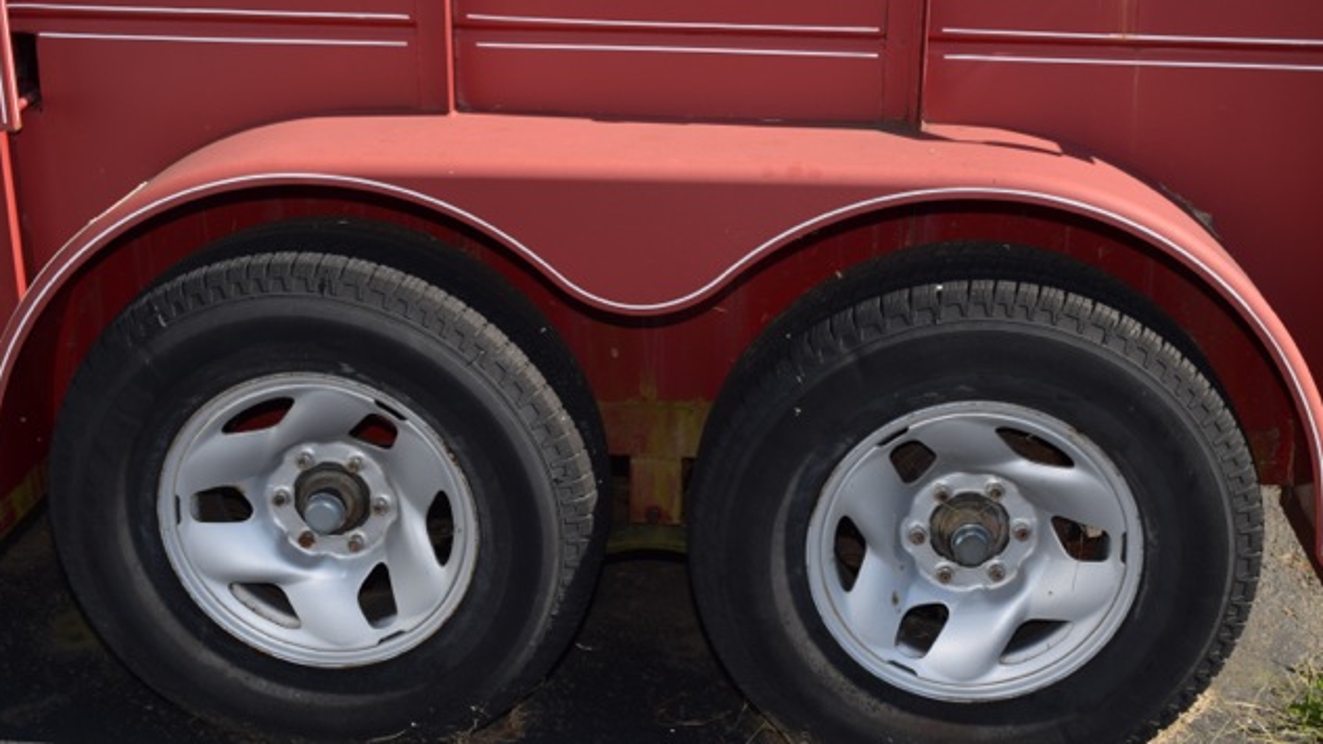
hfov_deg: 38.5
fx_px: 1894
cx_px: 658
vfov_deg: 22.2
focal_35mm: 54
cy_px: 421
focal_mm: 34
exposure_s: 1/200
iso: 100
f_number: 9
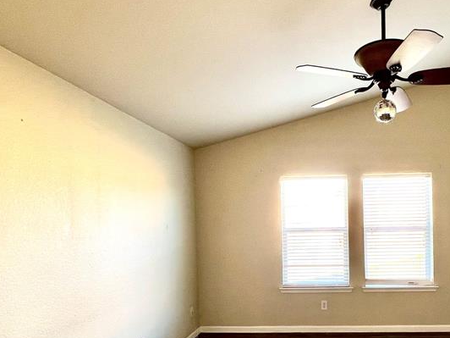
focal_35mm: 25
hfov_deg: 67.3
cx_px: 305
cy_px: 227
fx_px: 325
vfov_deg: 53.7
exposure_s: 1/99
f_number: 1.8
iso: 125
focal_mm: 1.57
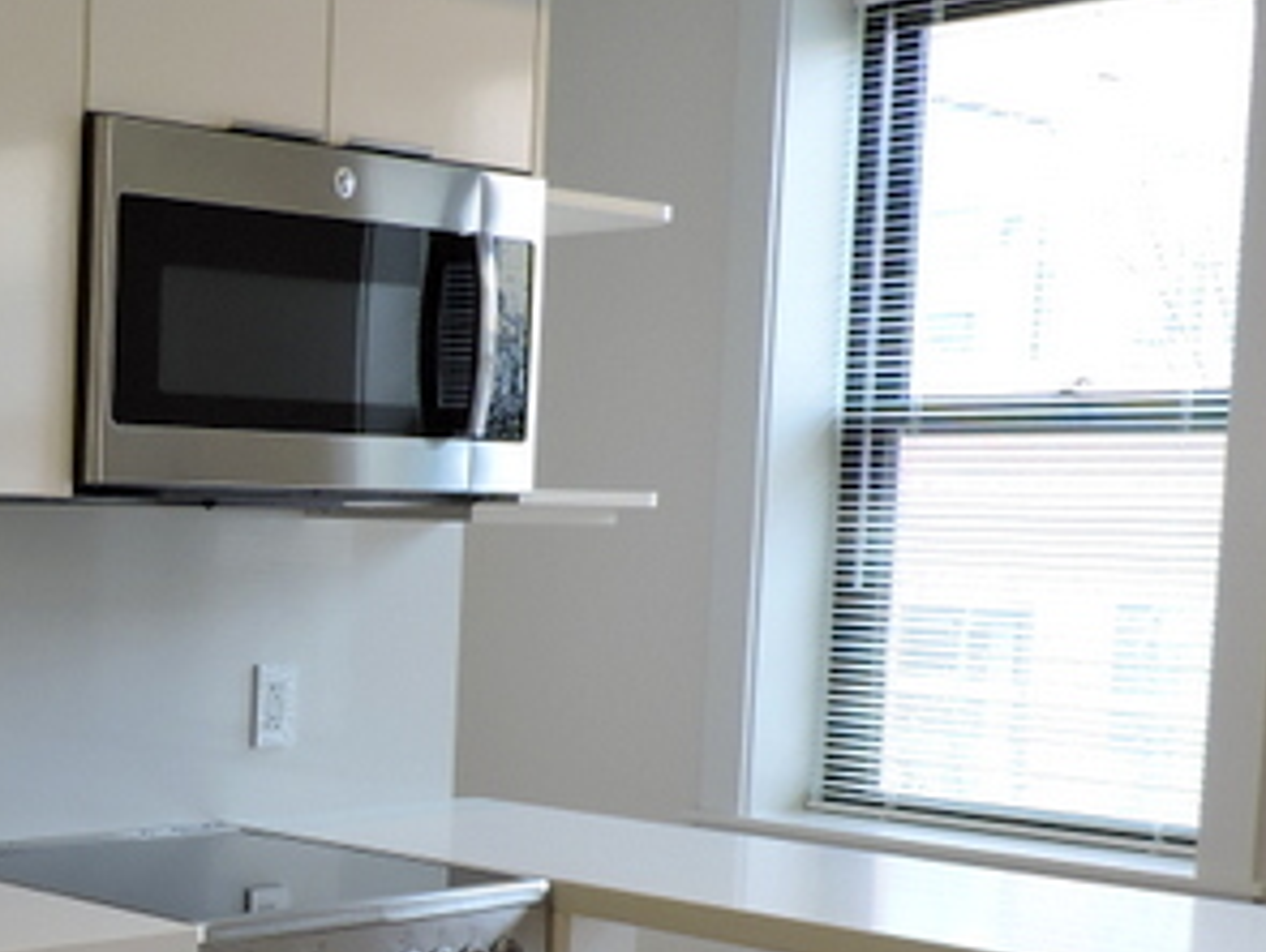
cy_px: 742
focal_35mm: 65
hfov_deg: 27.5
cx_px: -86
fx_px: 2380
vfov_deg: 22.4
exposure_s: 1/30
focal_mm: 4.3
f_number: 3
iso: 125
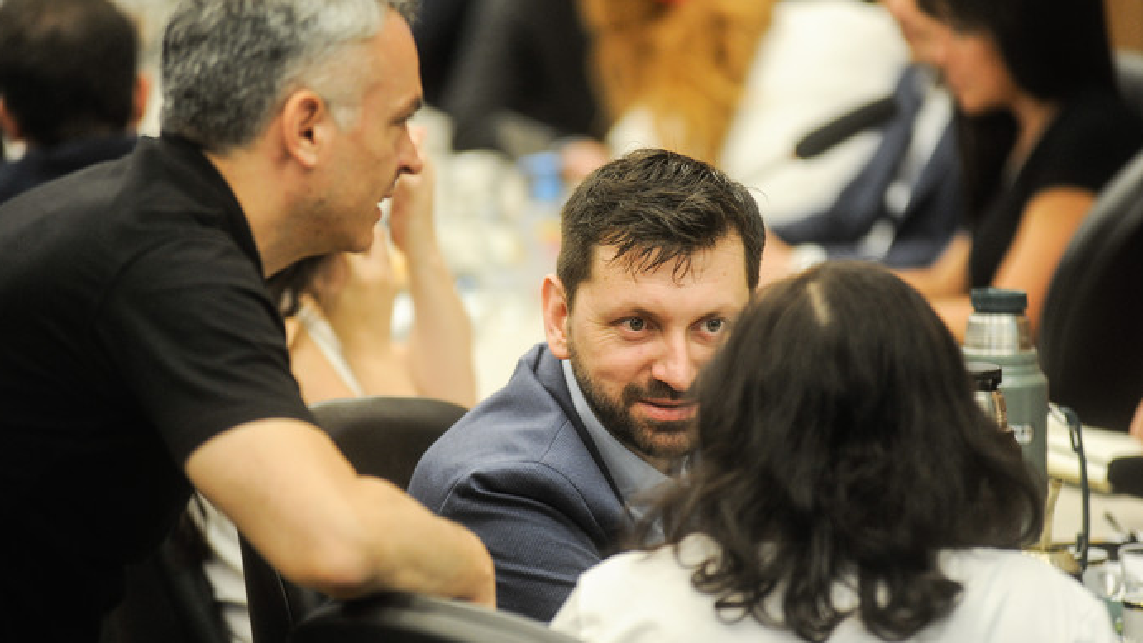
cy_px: 328
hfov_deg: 9.9
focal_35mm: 218
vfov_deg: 5.6
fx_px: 6608
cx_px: 572
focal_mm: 200
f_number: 2.8
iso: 1250
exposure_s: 1/125
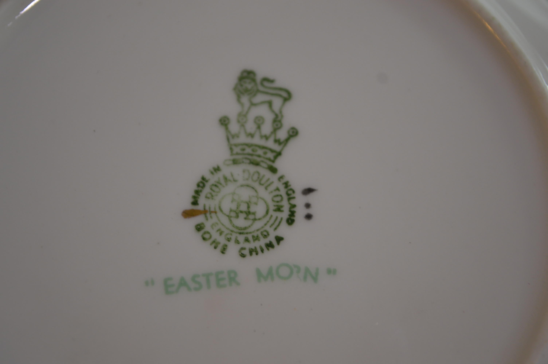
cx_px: 274
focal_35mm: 82
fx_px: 1255
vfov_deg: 16.5
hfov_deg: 24.6
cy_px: 182
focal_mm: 55
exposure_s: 1/40
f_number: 5.6
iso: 400
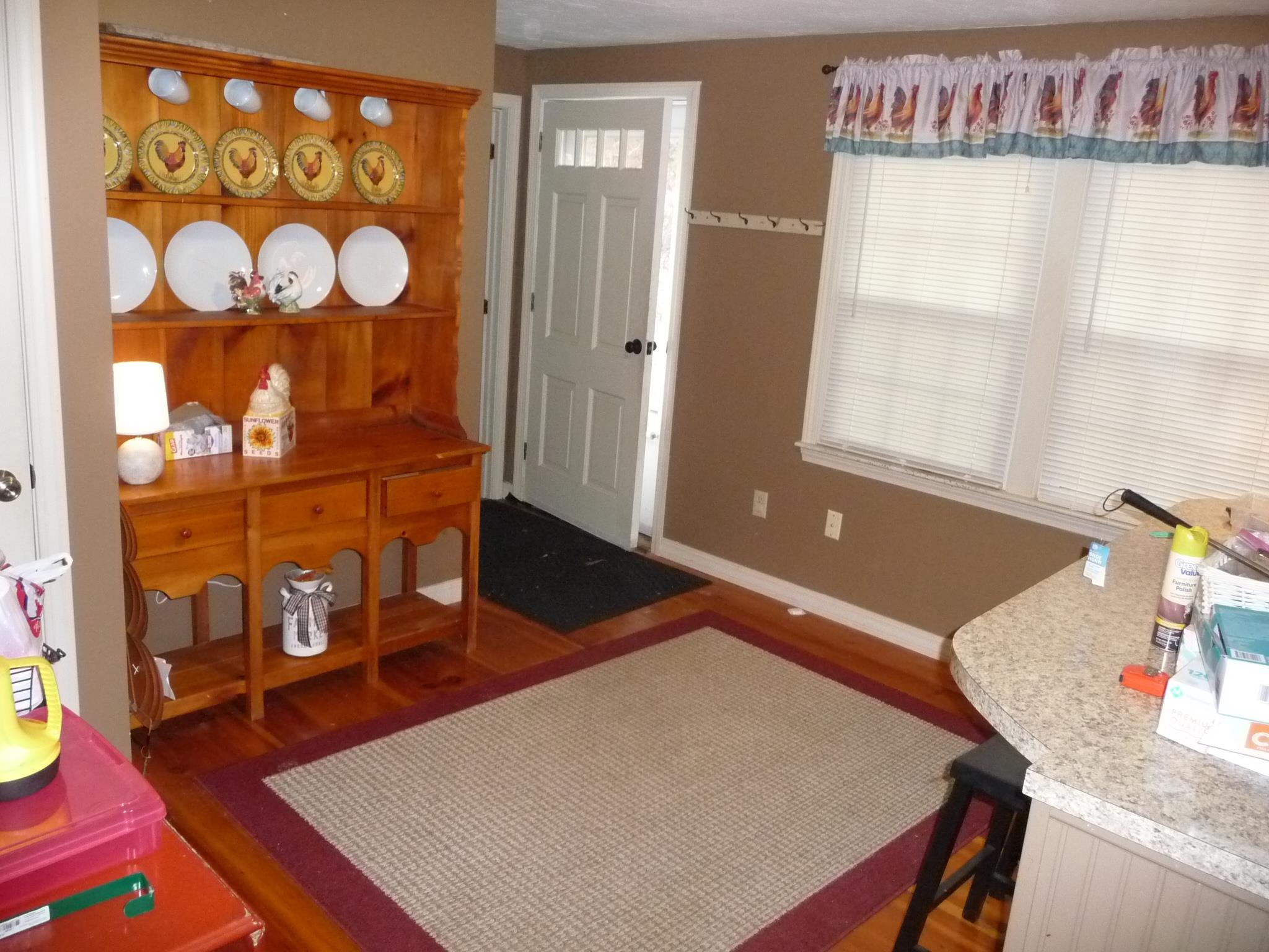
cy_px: 476
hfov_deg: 63.4
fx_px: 1026
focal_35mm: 28
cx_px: 634
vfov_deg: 49.7
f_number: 3.3
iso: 500
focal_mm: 4.7
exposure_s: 1/30
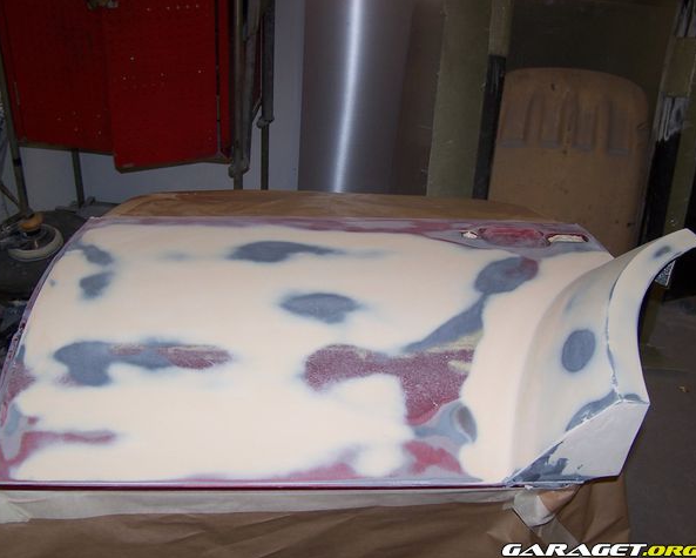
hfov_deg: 45.8
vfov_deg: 37.4
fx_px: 824
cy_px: 280
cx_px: 327
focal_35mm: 40
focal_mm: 6.3
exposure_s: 1/60
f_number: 2.8
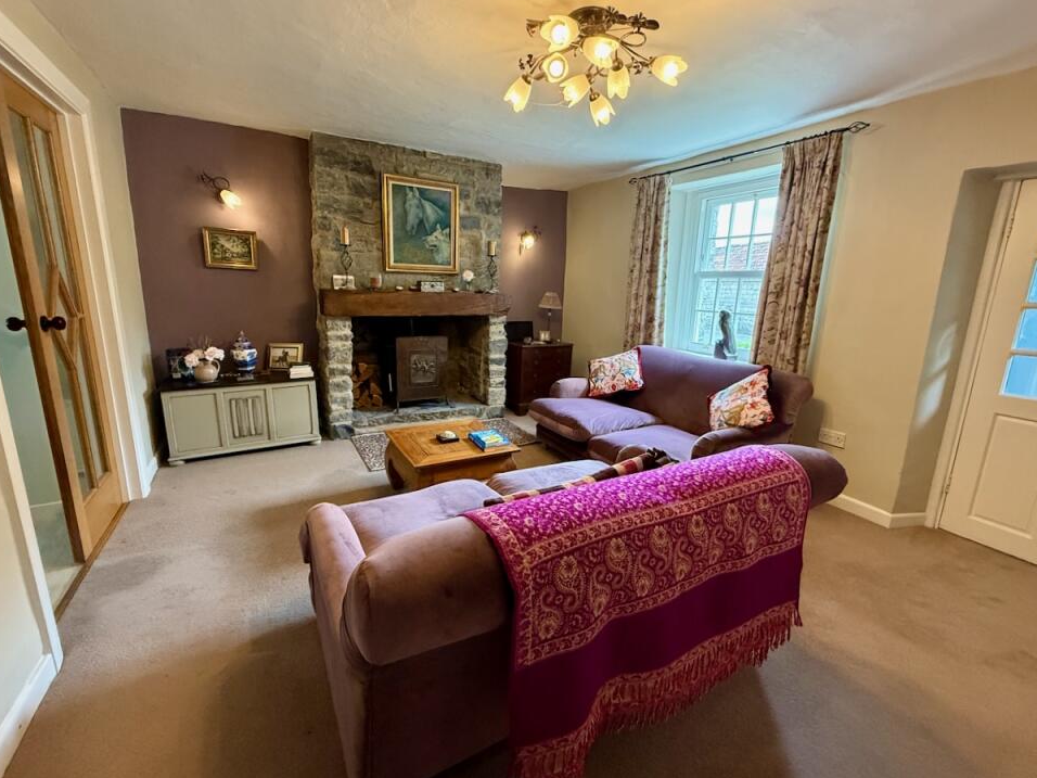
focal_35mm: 15
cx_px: 525
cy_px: 382
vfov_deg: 81.7
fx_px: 449
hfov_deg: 98.2
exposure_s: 1/100
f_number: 2.2
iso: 640
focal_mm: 2.22
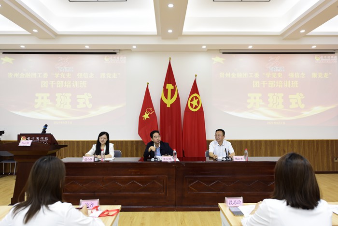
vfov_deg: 53.2
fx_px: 225
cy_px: 113
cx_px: 169
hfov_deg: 73.7
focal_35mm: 24
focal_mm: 24
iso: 800
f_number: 4
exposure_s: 1/125
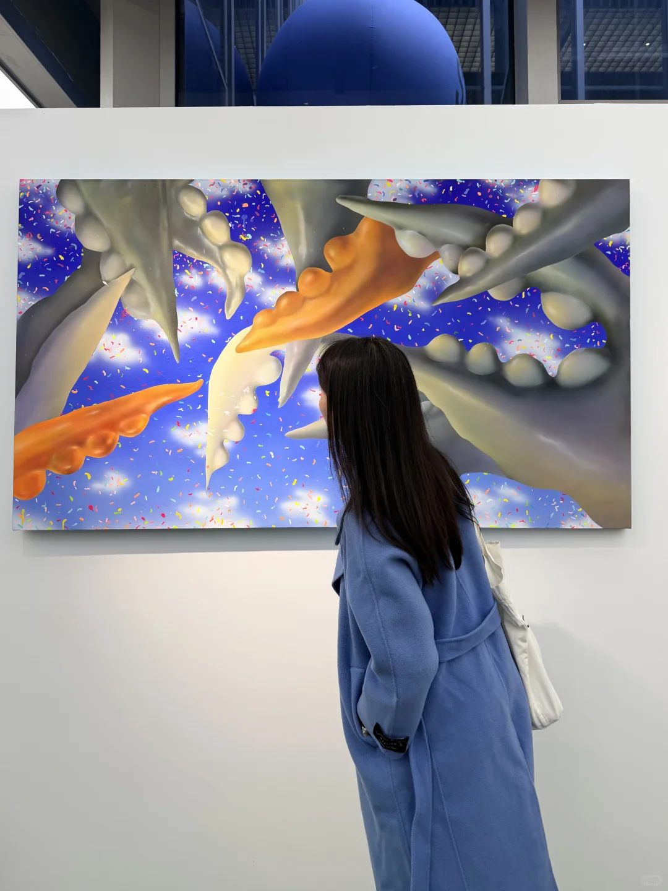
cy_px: 446
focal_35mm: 24
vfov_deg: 71.6
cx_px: 334
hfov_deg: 56.8
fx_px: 618
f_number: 1.78
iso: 80
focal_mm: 6.76
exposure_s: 1/308
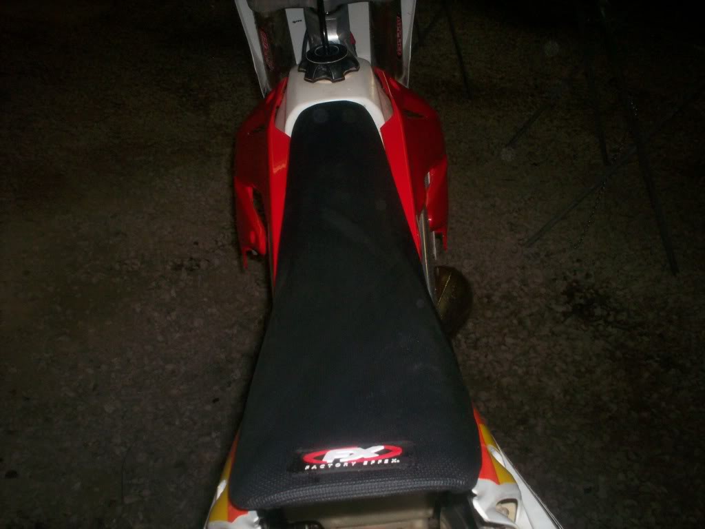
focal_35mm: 36
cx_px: 352
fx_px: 733
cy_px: 264
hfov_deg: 51.4
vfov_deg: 39.7
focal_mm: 6
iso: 140
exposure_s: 1/60
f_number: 4.5
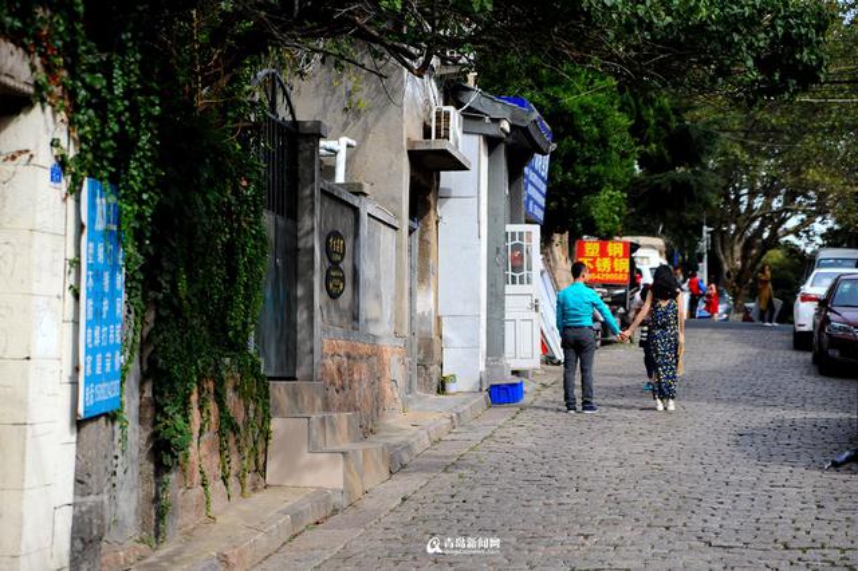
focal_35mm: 75
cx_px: 429
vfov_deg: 18.2
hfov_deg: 27.0
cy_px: 286
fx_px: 1787
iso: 200
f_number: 2.8
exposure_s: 1/1600
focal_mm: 75
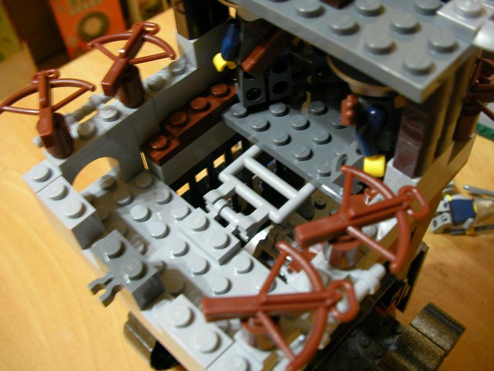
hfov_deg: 49.0
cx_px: 247
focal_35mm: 38
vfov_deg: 37.7
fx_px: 542
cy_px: 186
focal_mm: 6.3
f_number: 3.5
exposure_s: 1/3.3
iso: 200
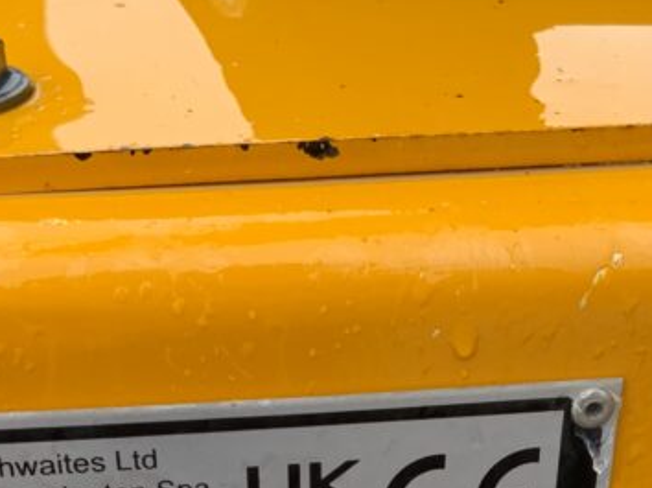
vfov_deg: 16.4
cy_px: 672
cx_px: 390
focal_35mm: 84
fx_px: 1581
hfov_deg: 23.3
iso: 32
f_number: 1.8
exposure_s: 1/122
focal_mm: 3
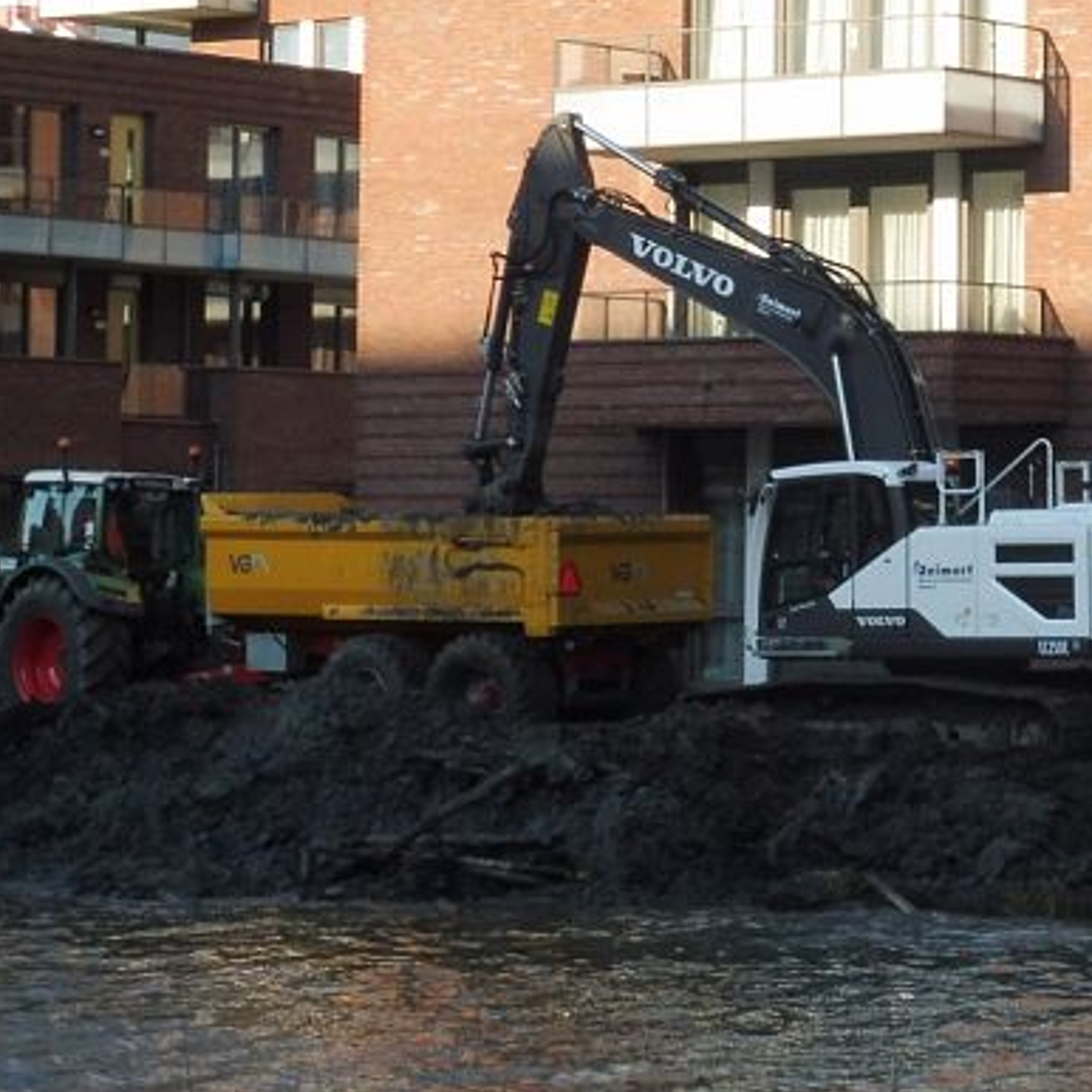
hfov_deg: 11.9
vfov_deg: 11.9
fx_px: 5175
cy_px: 72
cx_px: 1185
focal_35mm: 145
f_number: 6.3
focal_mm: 11
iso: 100
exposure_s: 1/160
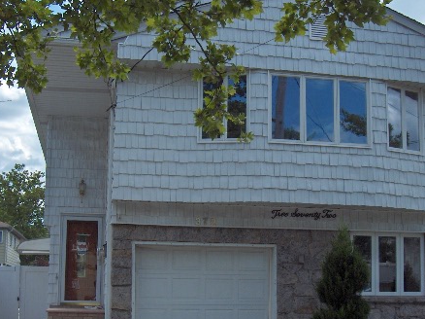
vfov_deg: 25.5
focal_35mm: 57
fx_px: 699
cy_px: 215
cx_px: 219
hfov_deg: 33.8
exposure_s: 1/637
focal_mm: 8
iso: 100
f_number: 4.8
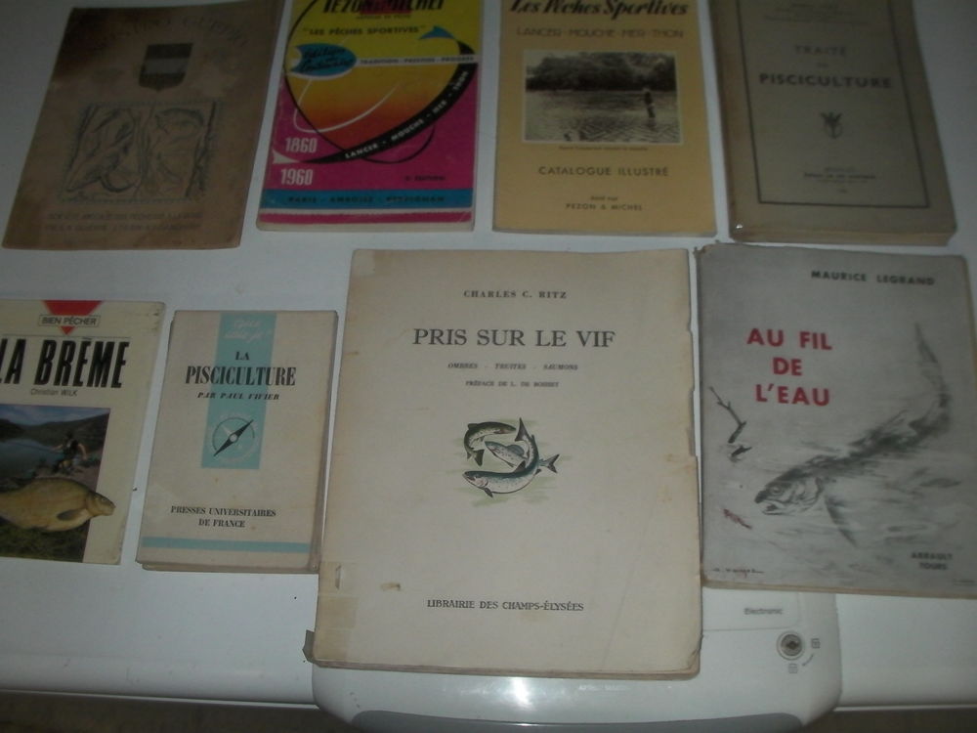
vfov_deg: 37.7
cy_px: 366
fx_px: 1073
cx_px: 488
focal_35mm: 38
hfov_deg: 49.0
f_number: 5.6
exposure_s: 1/30
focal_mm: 6.3
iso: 200
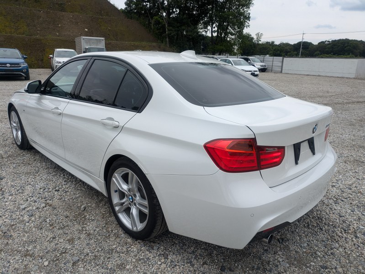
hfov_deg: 69.4
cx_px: 182
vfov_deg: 54.9
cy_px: 137
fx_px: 264
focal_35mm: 25
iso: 58
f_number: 1.89
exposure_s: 1/1919
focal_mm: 5.43
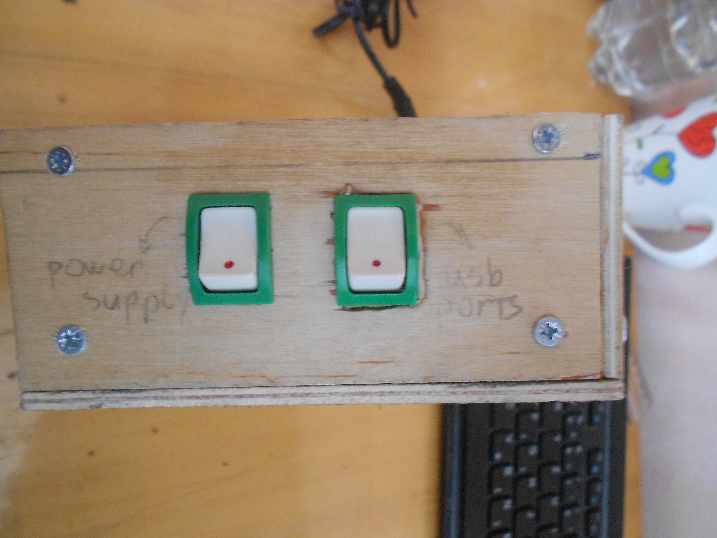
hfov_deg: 67.3
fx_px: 539
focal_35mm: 26
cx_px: 358
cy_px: 269
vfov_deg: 53.1
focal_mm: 4.6
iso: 400
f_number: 3.2
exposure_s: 1/10
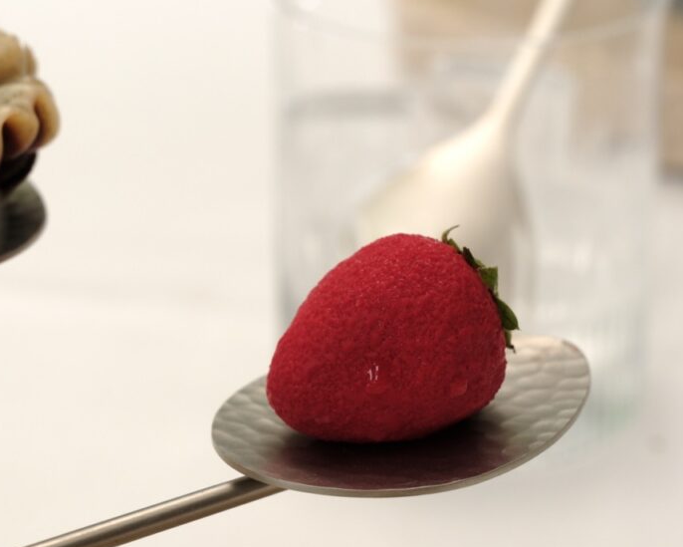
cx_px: 211
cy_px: 260
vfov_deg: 14.7
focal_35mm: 105
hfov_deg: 18.2
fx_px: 2123
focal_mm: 50
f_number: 5.6
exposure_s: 1/400
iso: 640
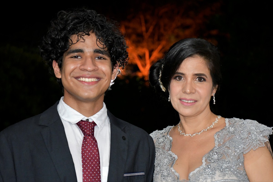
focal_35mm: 78
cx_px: 136
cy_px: 91
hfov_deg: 26.0
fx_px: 591
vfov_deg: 17.5
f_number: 4.8
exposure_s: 1/60
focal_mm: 52
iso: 6400
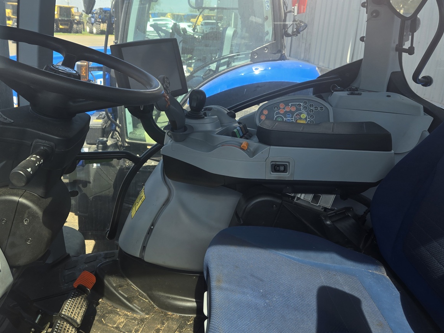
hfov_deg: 56.5
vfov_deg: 43.8
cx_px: 183
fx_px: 411
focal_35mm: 32
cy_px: 122
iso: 25
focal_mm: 5.4
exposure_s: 1/423
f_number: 1.8
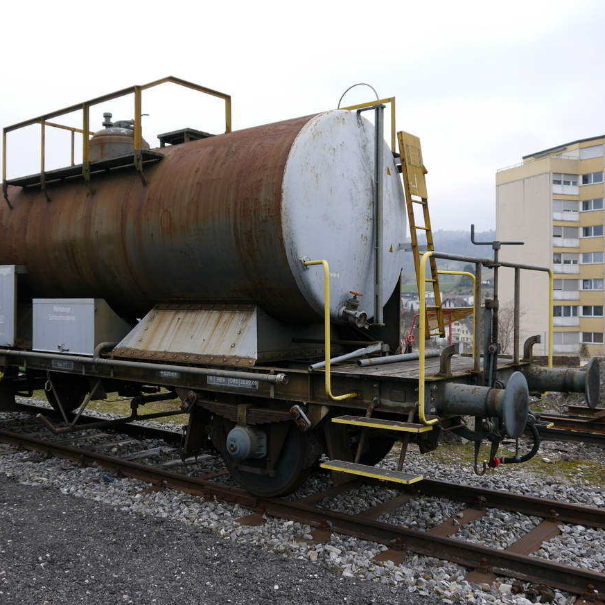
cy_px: 298
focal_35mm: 34
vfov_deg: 48.4
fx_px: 672
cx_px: 247
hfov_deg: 48.2
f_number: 4
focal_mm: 14
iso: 160
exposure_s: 1/100
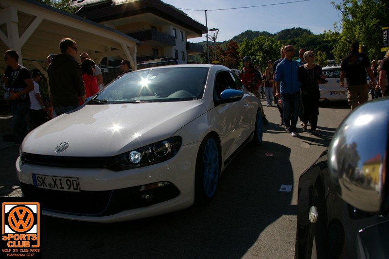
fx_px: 292
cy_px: 130
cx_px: 194
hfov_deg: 67.4
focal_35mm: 27
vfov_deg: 47.9
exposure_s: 1/750
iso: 200
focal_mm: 18
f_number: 8
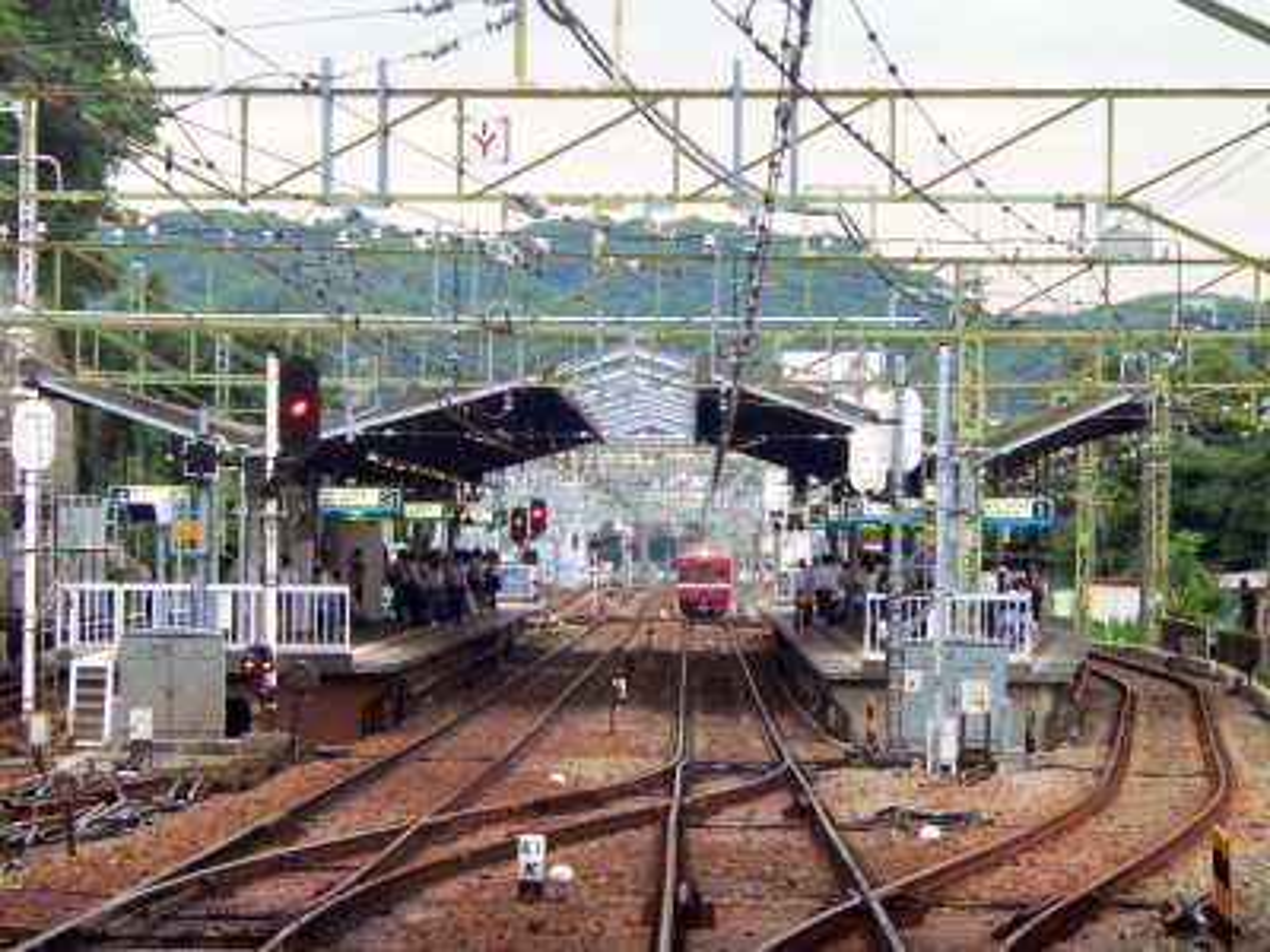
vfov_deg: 6.2
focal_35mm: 238
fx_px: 8732
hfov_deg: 8.3
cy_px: 476
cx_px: 635
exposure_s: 1/125
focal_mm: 39.6
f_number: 4.6
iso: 400
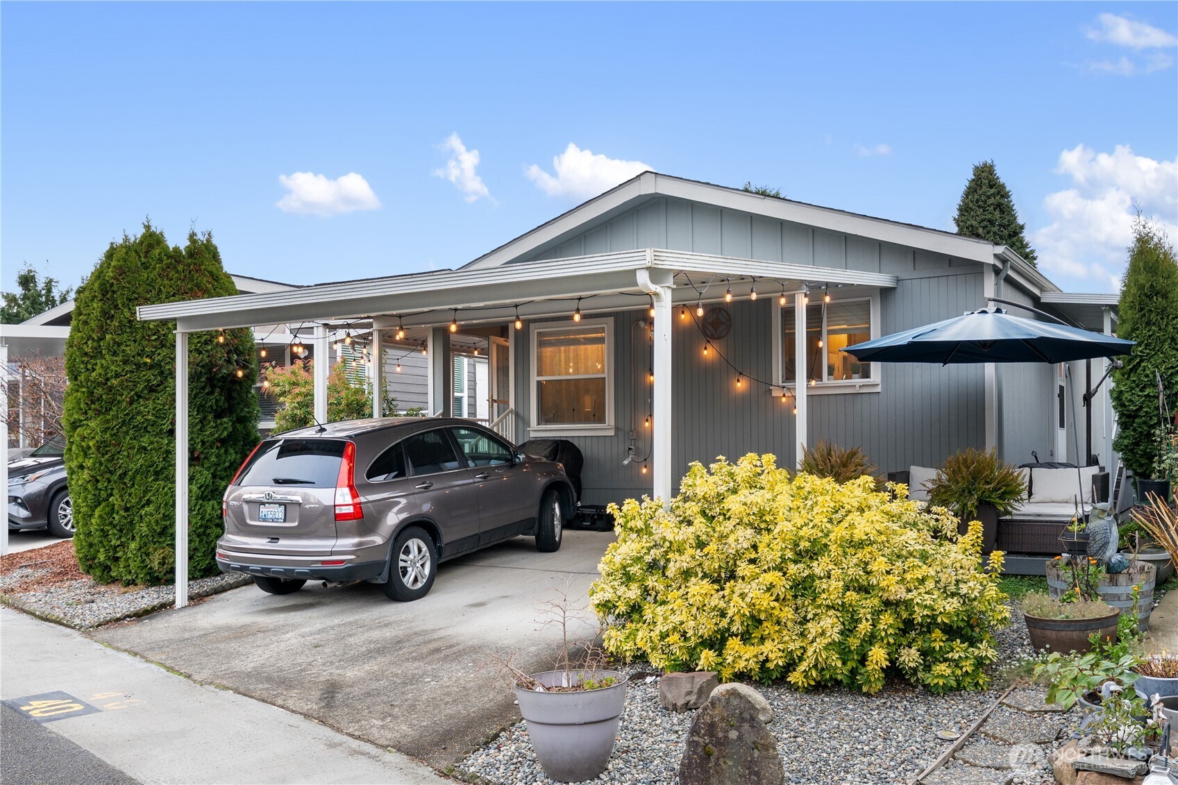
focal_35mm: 33
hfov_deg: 57.2
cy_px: 392
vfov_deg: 40.0
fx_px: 1080
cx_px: 589
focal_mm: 22
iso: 250
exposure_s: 1/10
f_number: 8
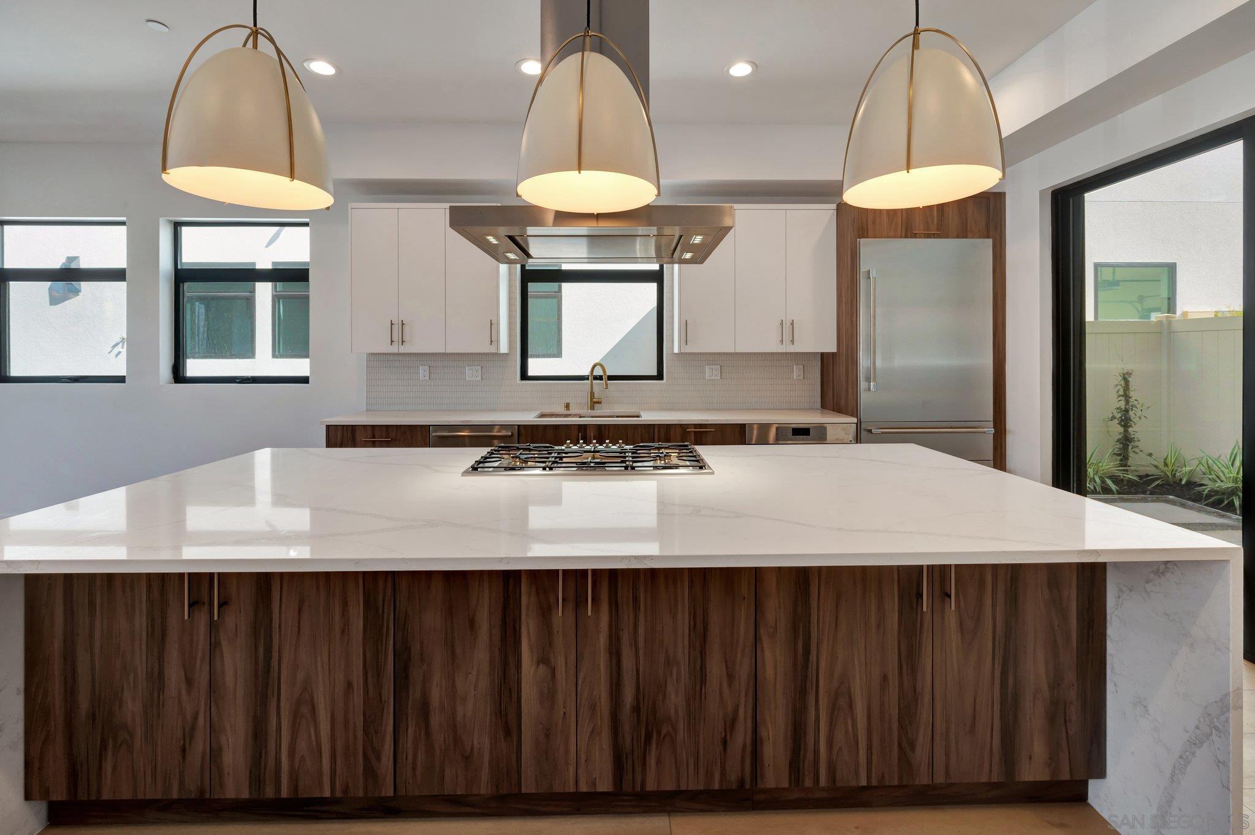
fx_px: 488
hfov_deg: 104.3
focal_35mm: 14
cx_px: 628
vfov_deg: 81.1
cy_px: 418
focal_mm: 14
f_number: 8
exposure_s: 1/60
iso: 400
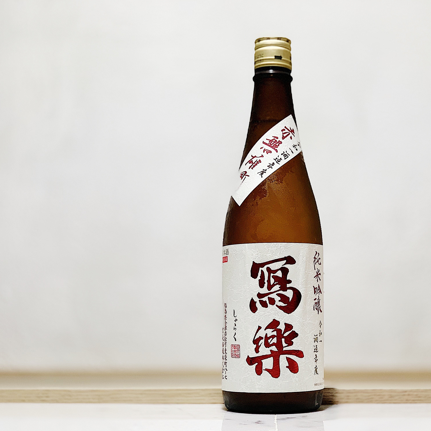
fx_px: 873
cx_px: 276
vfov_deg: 27.7
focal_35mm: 62
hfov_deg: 27.6
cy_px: 215
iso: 100
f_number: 2.4
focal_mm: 6
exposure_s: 1/122
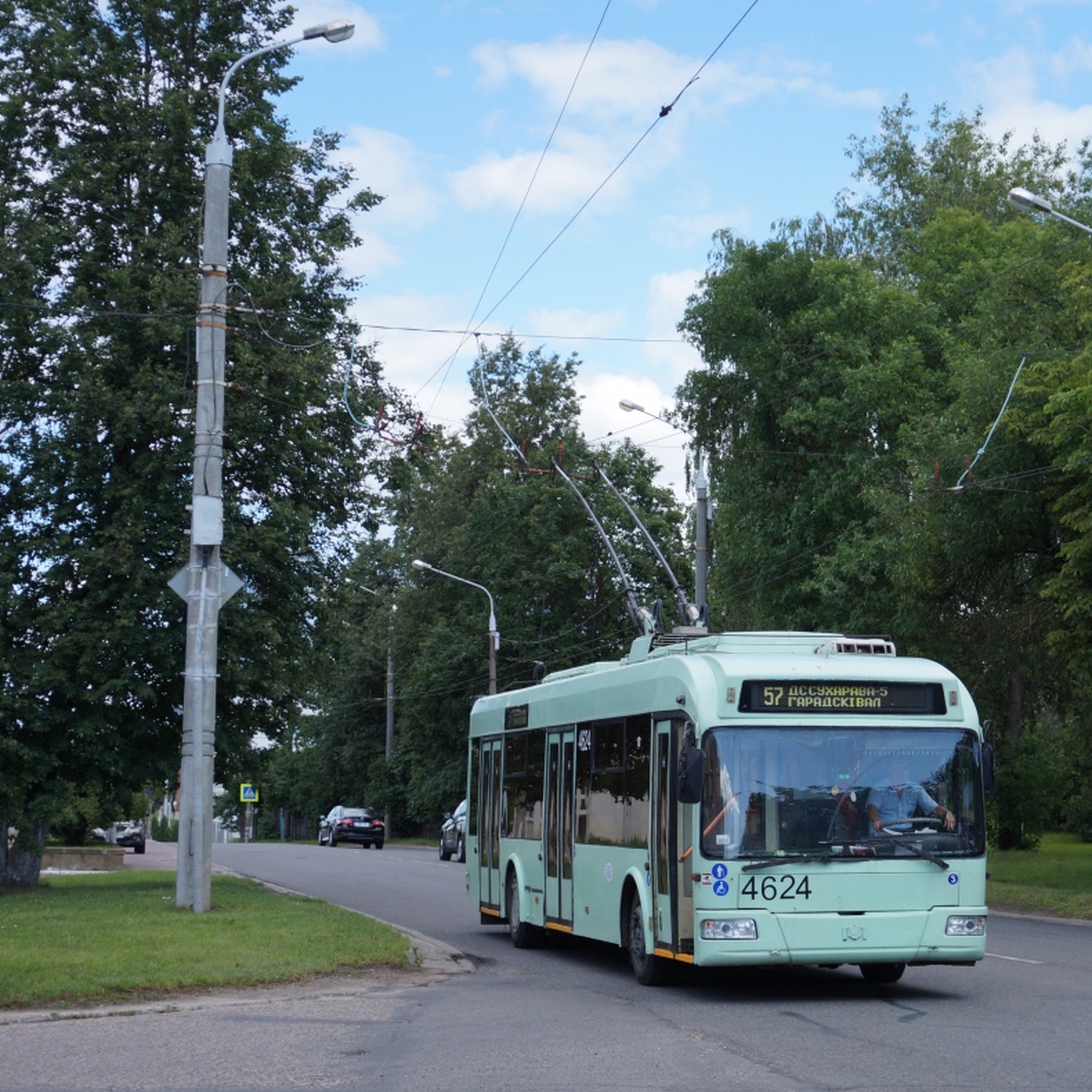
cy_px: 548
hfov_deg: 23.9
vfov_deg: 24.1
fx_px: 2557
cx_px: 787
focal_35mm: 72
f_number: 5.6
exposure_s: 1/1250
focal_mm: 37
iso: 320
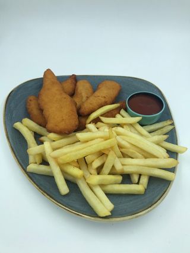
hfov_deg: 49.8
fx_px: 205
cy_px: 126
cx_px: 95
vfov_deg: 63.4
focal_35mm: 28
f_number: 1.8
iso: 20
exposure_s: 1/669
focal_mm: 3.99
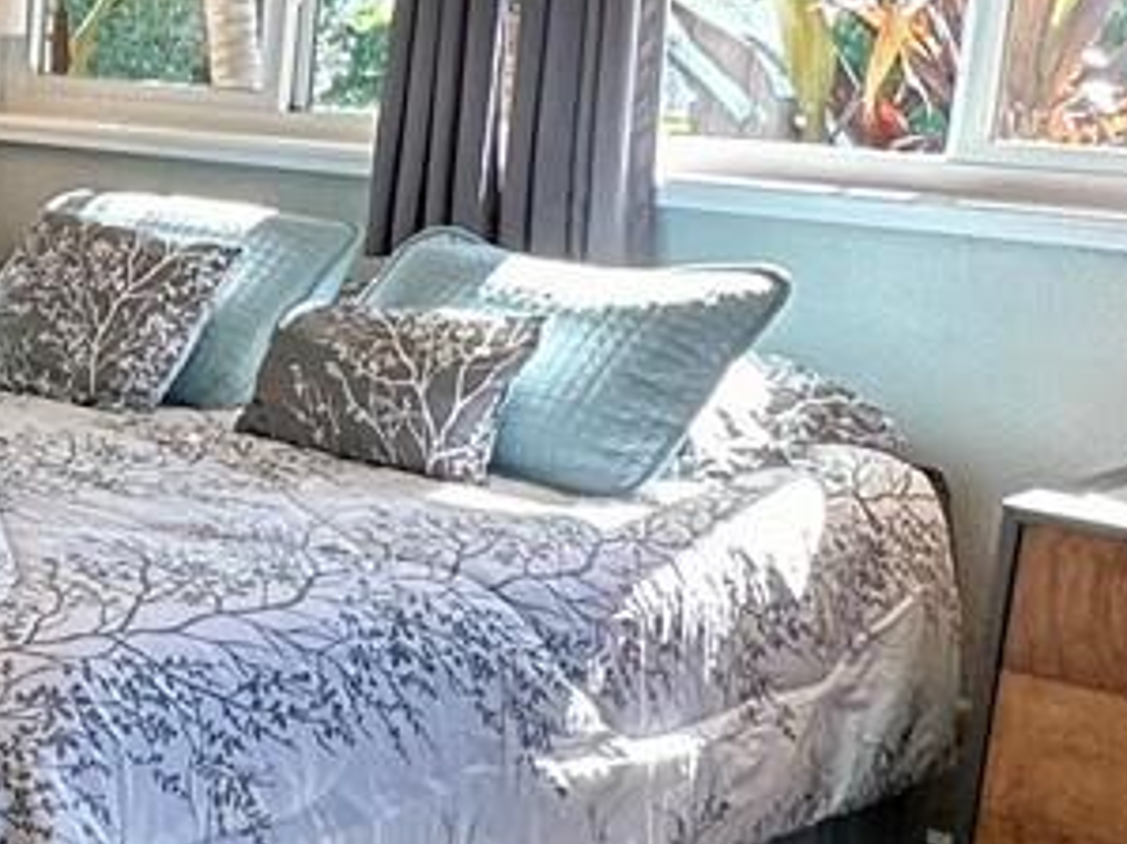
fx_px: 2441
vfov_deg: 19.6
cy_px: 433
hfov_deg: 22.5
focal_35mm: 75
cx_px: -445
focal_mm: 2.22
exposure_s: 1/120
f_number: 2.2
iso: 100
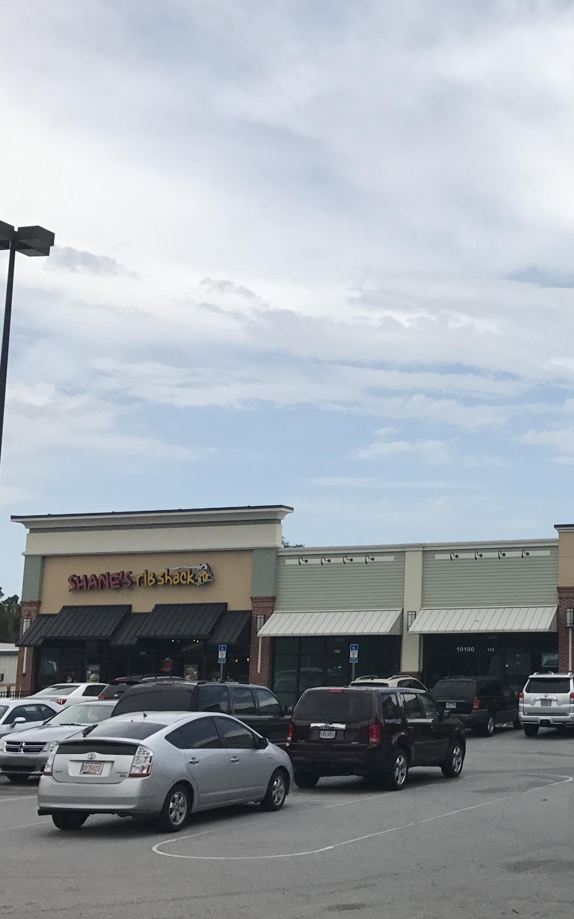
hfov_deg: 25.3
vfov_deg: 41.8
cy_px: 446
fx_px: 1202
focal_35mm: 48
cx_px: 599
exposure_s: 1/3425
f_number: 1.8
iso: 20
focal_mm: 3.99
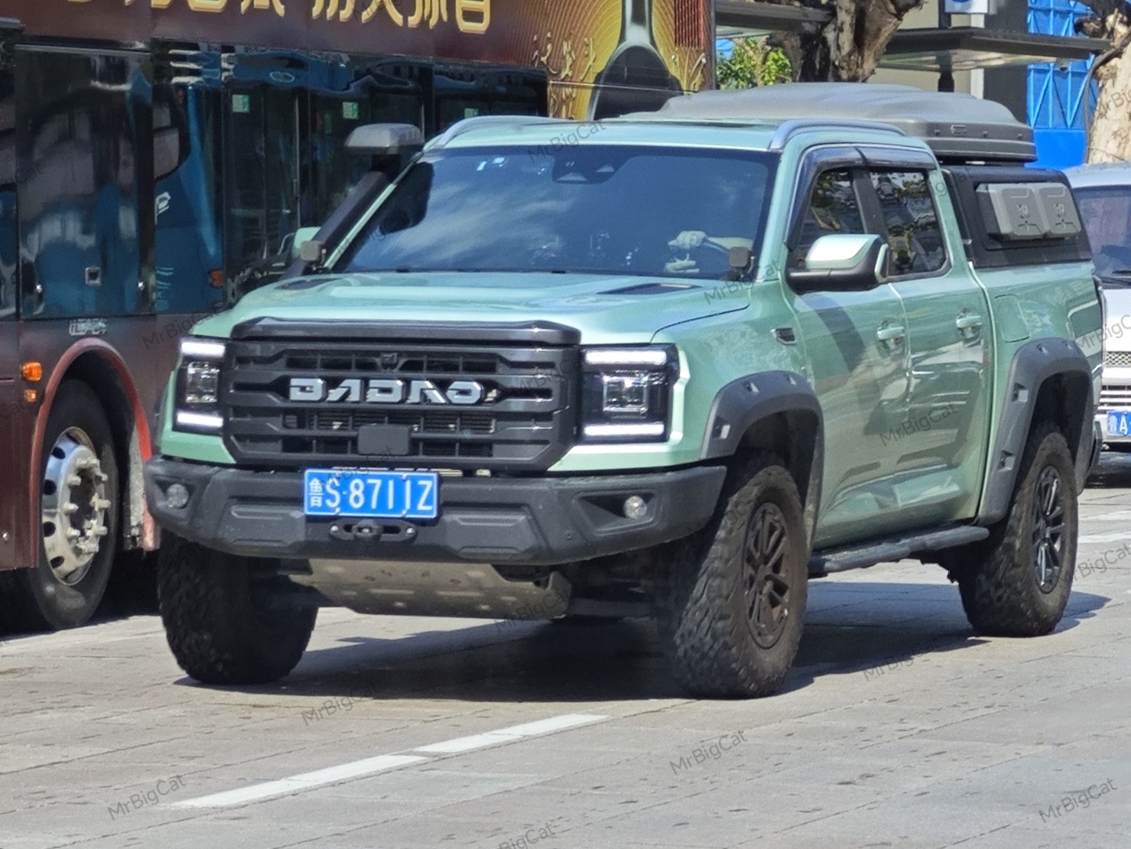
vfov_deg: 19.6
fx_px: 2451
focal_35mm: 75
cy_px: 424
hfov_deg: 26.0
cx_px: 566
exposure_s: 1/357
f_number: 2
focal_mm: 9
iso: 50
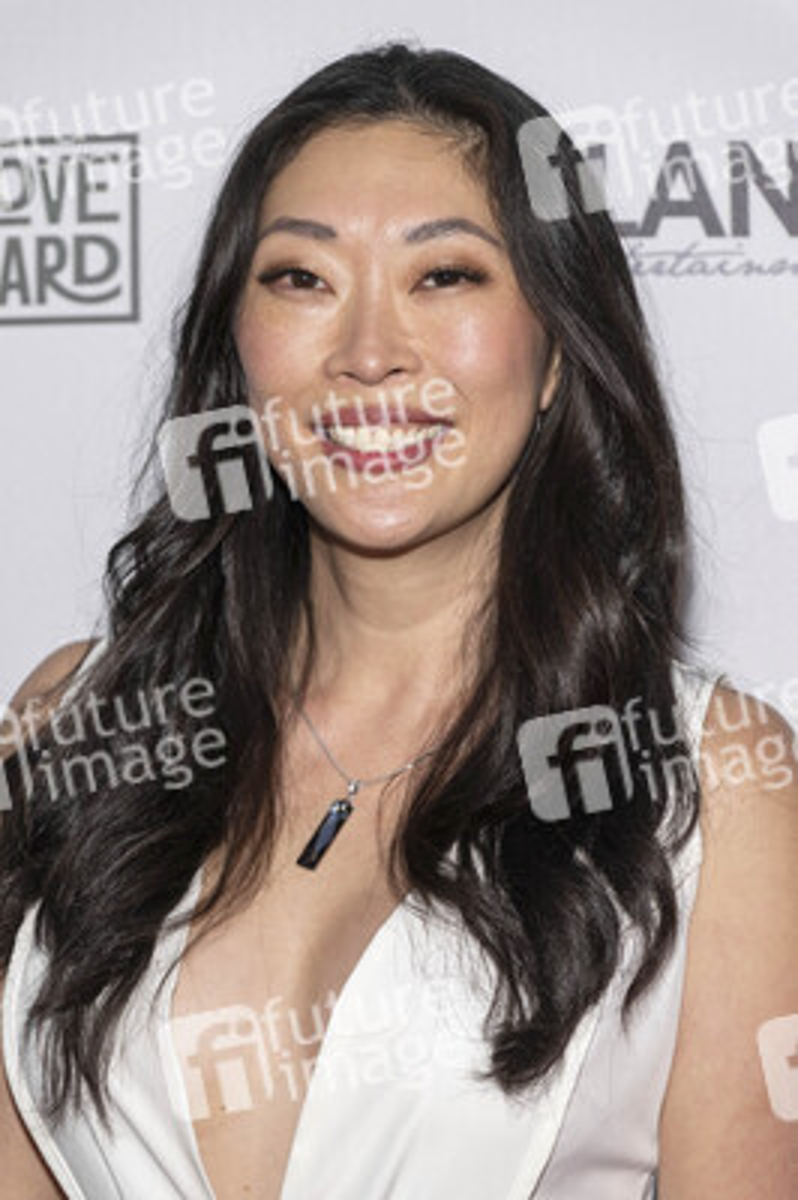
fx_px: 3997
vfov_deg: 17.1
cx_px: 399
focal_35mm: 120
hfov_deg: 11.4
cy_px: 600
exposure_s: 1/200
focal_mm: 120
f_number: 5.6
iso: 800
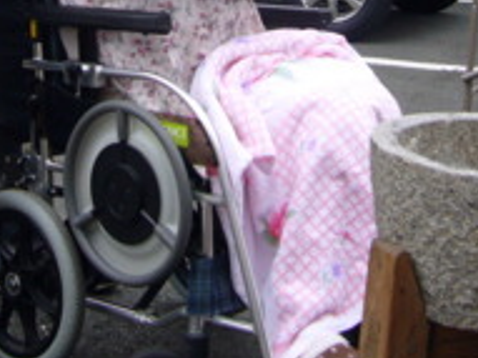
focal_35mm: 101
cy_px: -91
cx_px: 180
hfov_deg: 19.4
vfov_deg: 14.1
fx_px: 1394
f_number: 2.8
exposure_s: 1/100
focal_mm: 5.8
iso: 80
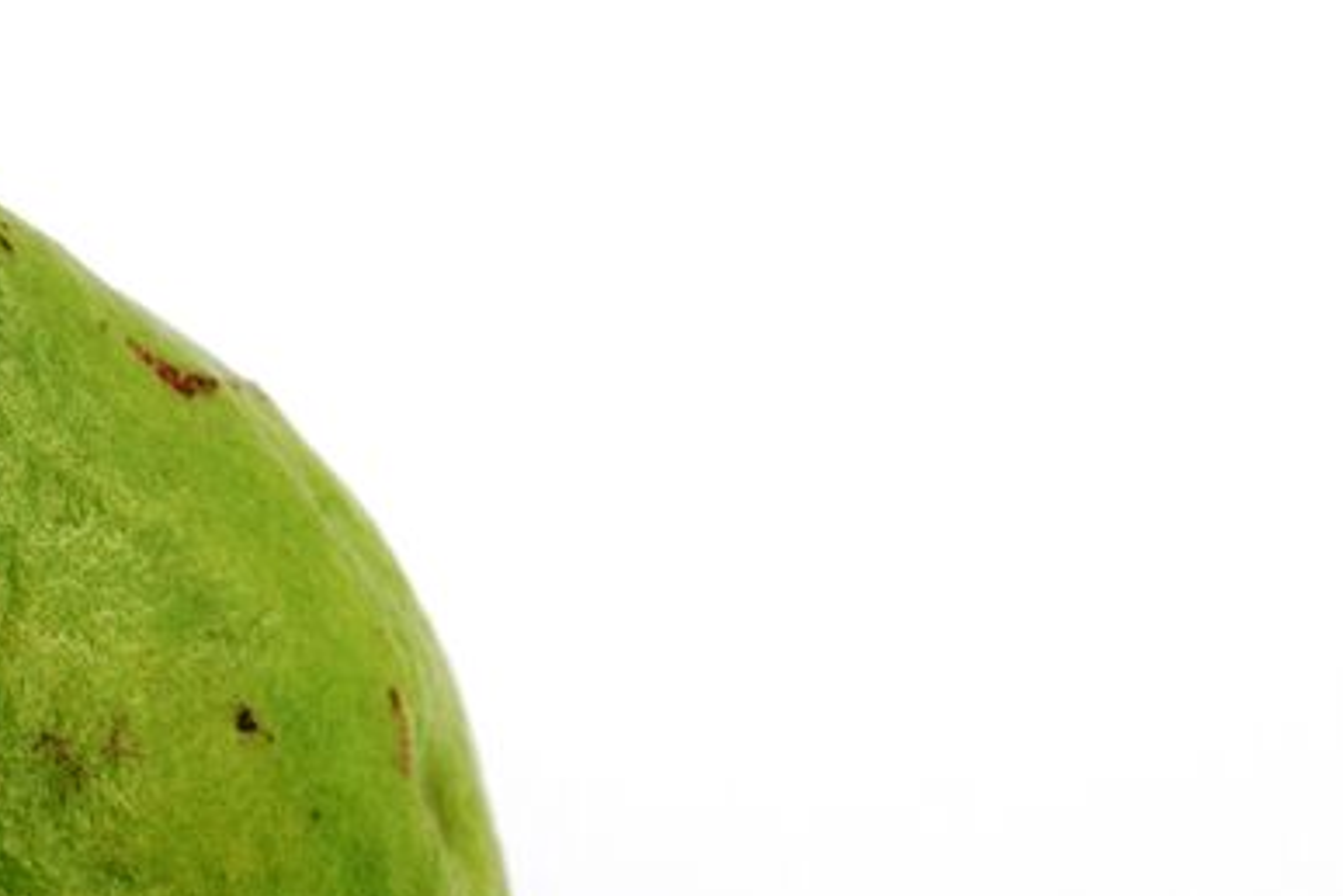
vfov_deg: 7.3
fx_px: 6938
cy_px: 936
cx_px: -149
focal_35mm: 186
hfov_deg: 10.9
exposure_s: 1/160
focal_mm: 48
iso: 400
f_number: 8
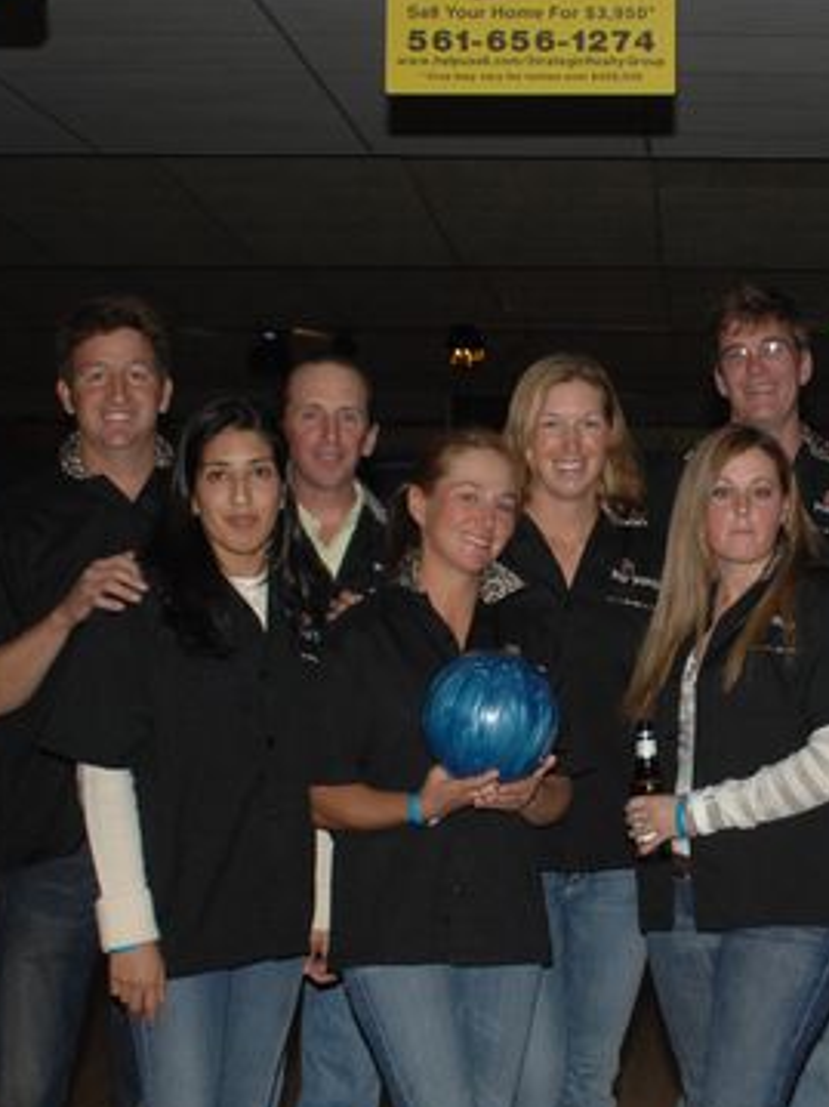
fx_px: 2300
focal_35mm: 72
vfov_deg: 27.0
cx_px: 746
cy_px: 572
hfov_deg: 20.0
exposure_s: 1/125
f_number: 3.5
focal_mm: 28
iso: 400
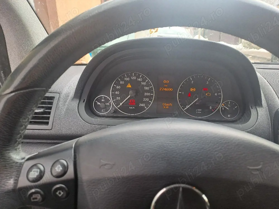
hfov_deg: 69.4
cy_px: 104
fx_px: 201
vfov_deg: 54.9
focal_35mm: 25
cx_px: 140
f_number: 1.8
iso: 32
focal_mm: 4.65
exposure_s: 1/60.2
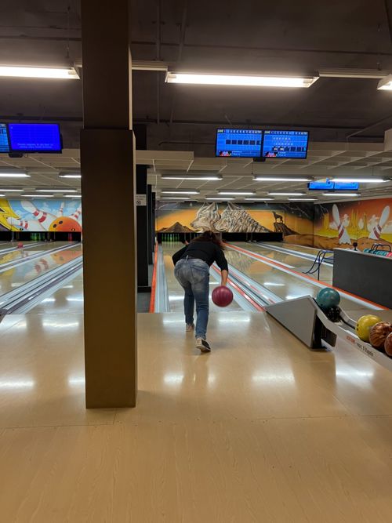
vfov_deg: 63.5
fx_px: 423
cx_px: 196
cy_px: 262
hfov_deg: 49.7
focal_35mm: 28
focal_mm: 3.99
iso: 125
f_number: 1.8
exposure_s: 1/50
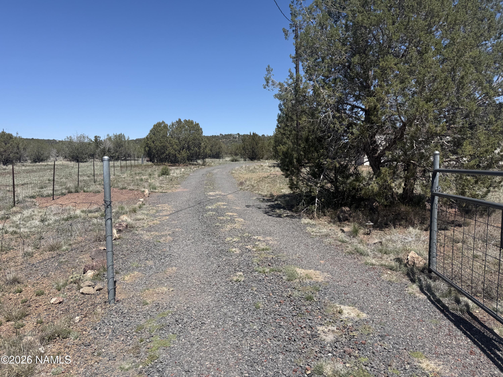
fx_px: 349
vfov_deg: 56.8
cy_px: 188
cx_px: 252
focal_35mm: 24
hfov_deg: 71.6
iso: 80
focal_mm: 6.76
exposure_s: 1/4975
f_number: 1.78
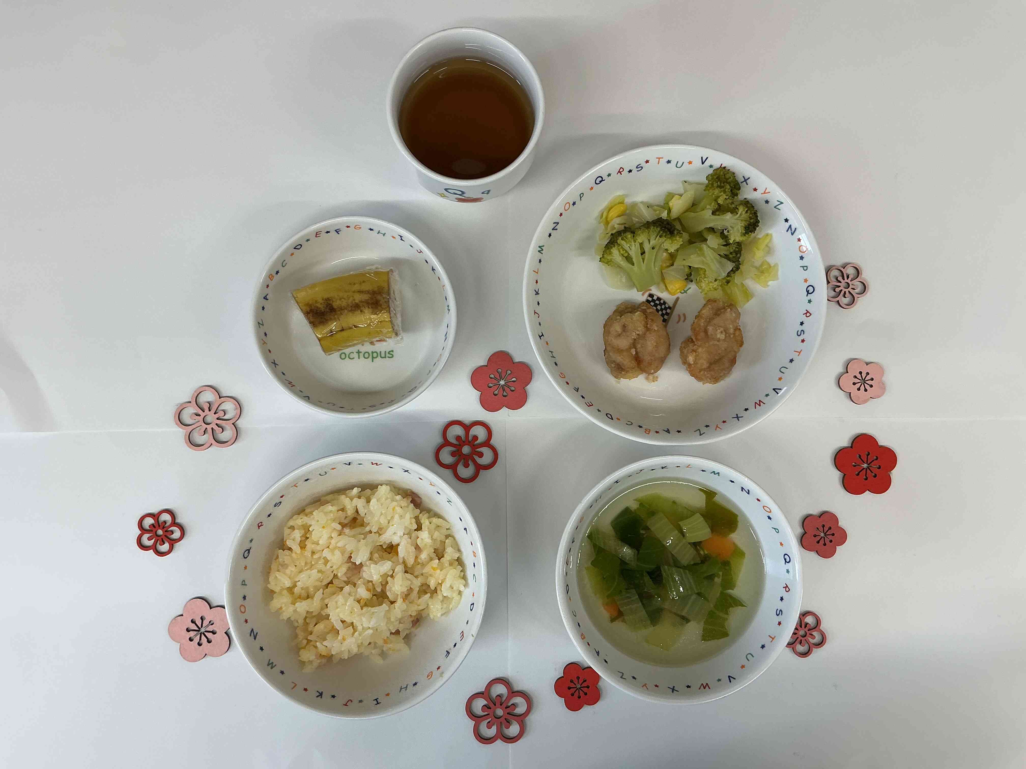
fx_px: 860
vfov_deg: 48.2
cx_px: 513
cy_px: 384
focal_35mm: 29
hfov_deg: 61.7
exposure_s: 1/120
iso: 32
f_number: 1.8
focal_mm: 3
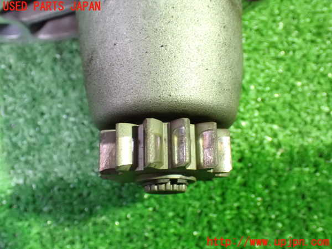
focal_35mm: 41
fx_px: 393
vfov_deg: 35.1
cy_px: 124
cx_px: 166
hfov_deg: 45.8
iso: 1600
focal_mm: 7.31
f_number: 2.8
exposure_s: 1/25
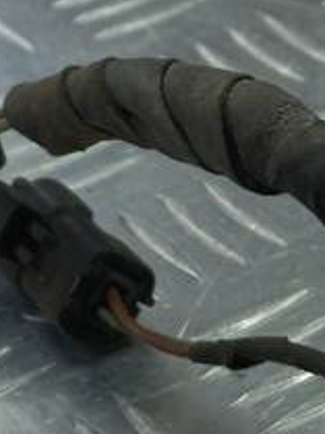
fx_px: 1530
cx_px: 371
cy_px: 665
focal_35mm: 122
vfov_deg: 14.9
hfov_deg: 11.9
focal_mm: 4.6
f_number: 1.8
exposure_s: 1/50
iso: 50
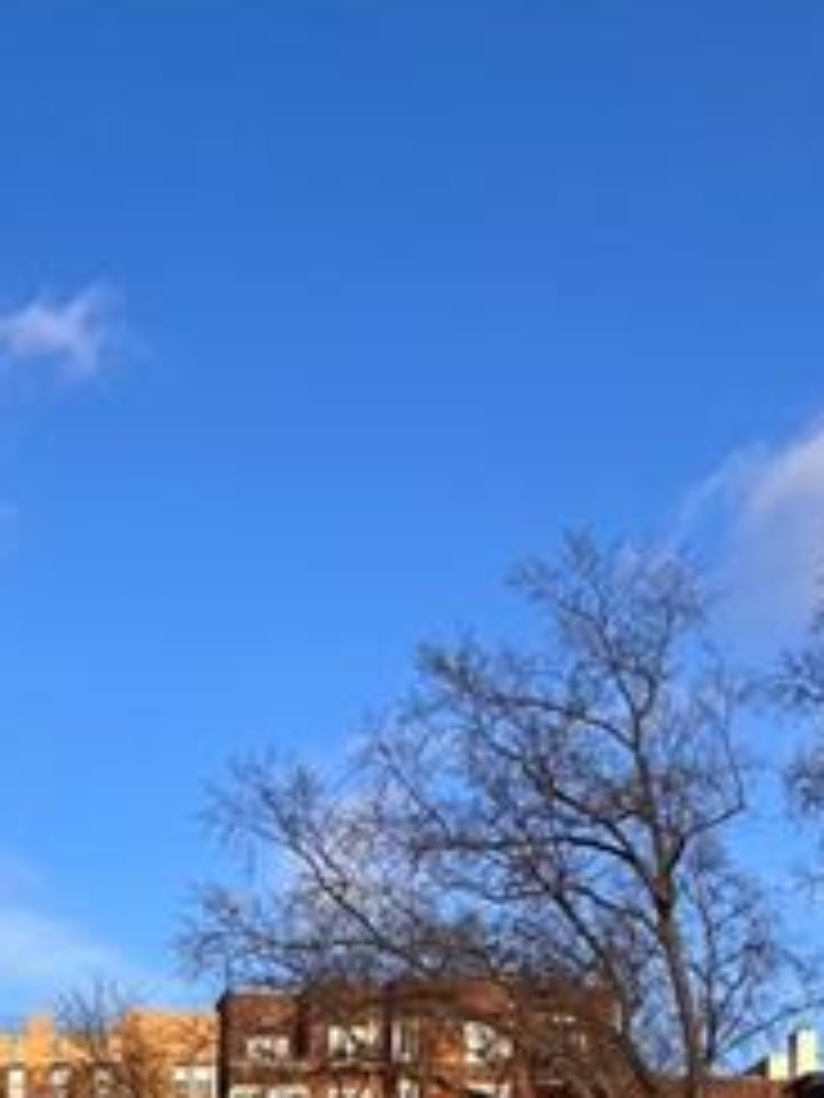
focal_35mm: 82
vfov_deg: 20.3
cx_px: -90
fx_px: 2603
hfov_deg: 17.4
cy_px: 1665
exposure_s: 1/1776
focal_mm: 5.1
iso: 50
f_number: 1.6
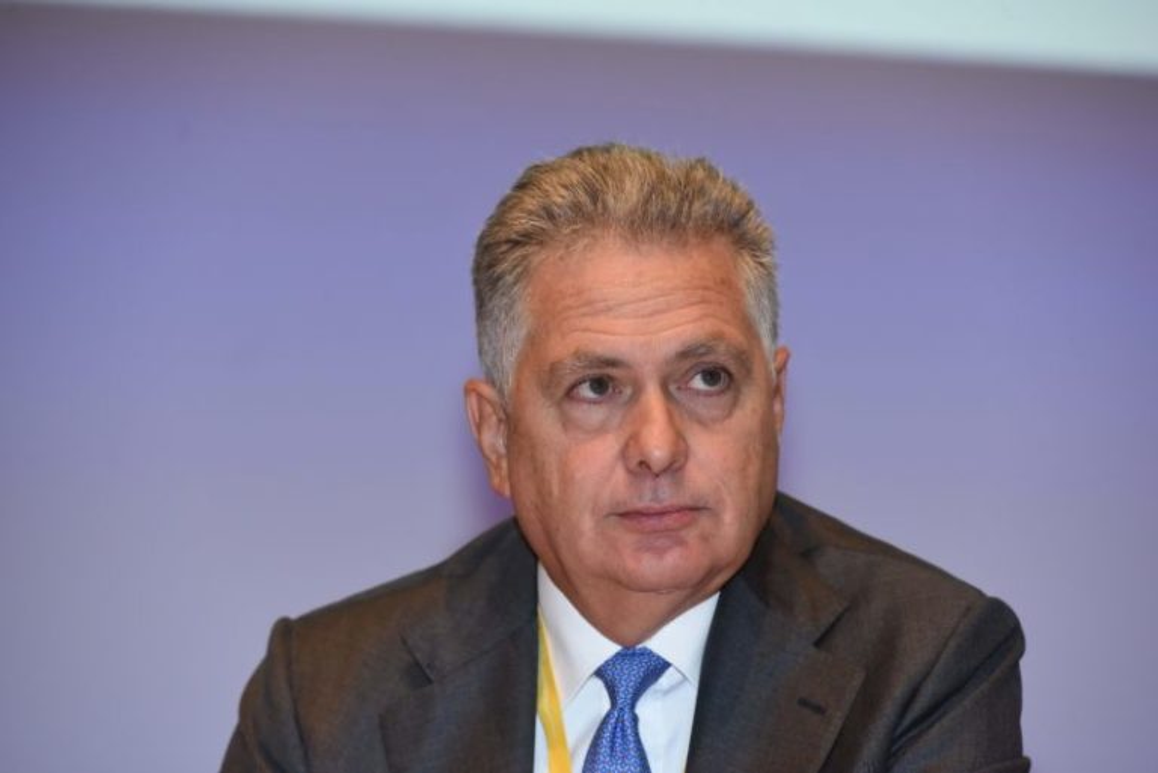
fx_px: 6276
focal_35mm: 195
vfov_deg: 7.1
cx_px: 579
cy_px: 386
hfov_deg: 10.5
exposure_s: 1/125
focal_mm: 195
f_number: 5
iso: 1600
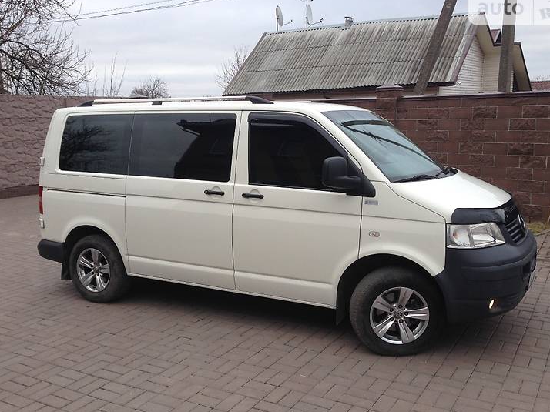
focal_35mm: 37
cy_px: 214
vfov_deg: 38.6
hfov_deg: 50.1
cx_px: 283
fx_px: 588
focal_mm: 4.1
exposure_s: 1/272
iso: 50
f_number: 2.4
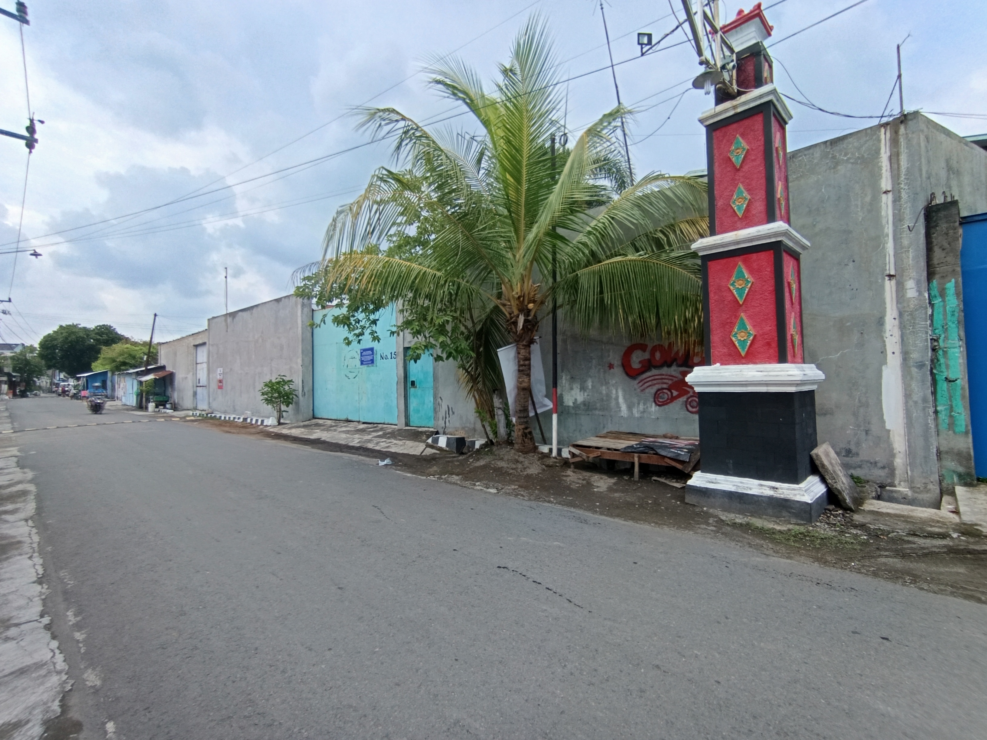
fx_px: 456
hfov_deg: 94.5
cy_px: 370
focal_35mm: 16
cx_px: 494
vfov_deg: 78.1
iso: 50
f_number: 2.2
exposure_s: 1/536
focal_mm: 1.65
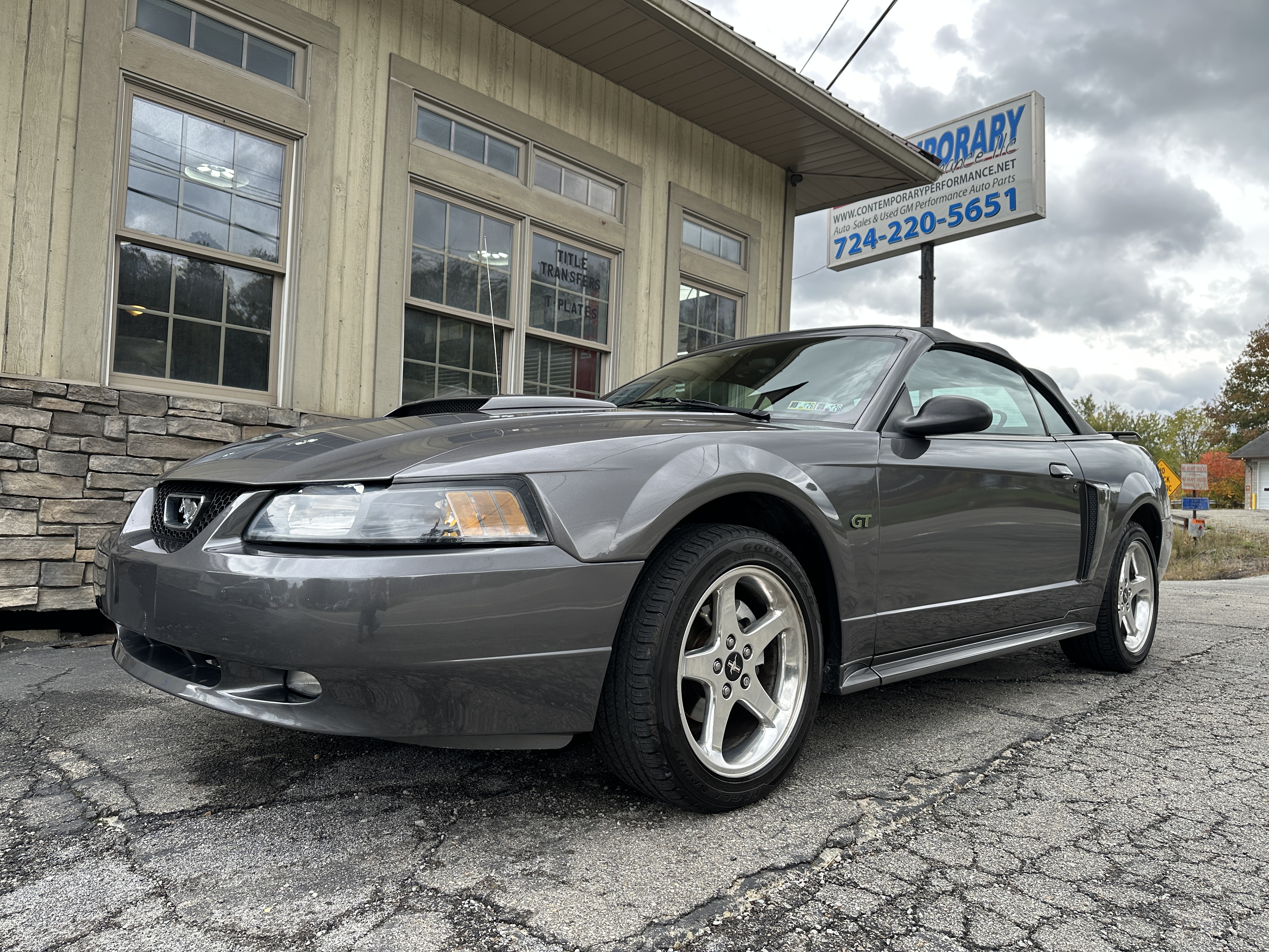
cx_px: 634
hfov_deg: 71.6
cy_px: 476
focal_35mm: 24
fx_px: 880
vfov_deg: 56.8
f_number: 1.78
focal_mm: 6.86
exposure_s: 1/943
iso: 80
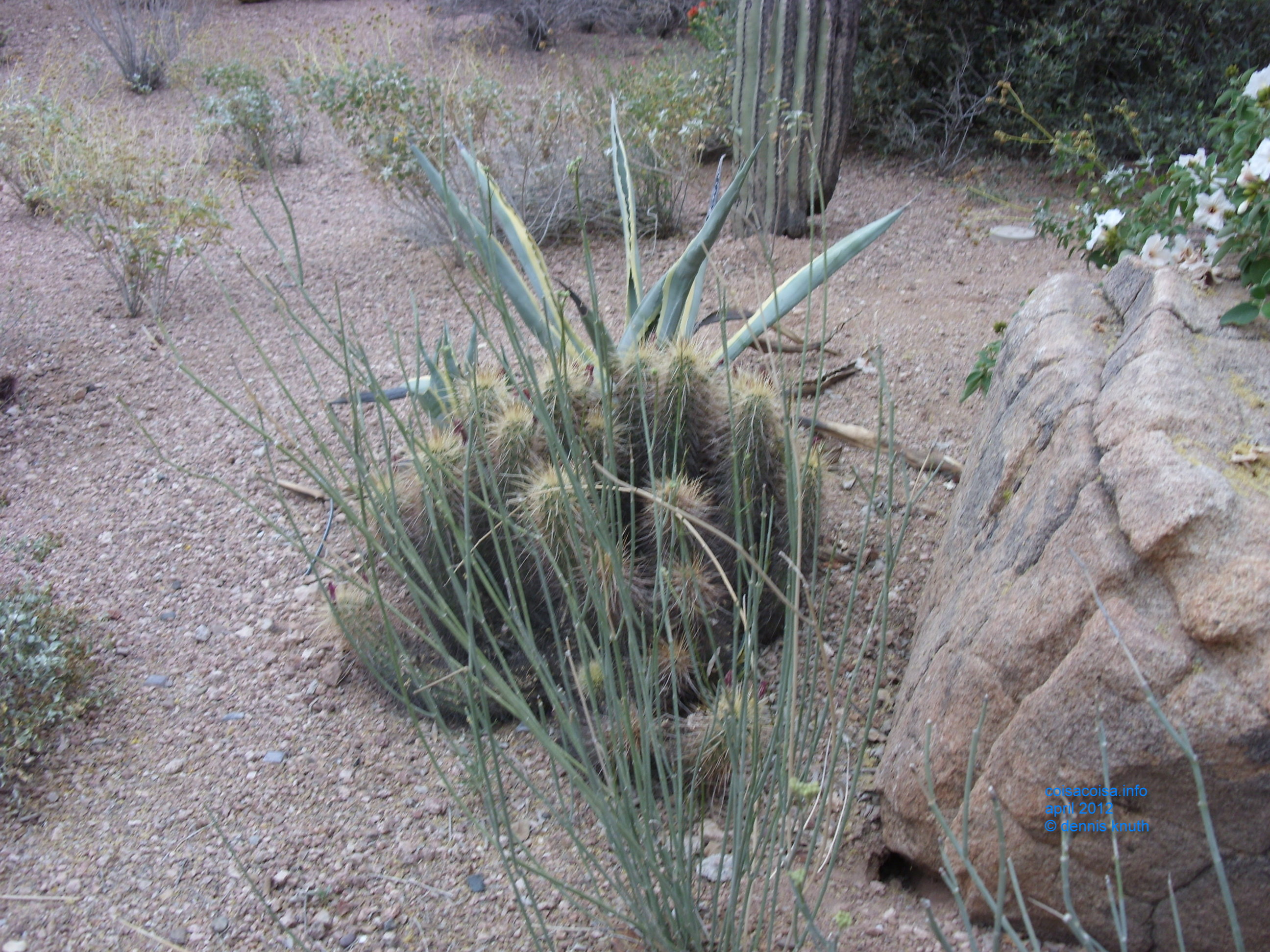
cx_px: 635
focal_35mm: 38
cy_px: 476
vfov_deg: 37.7
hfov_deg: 49.0
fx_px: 1394
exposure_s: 1/57
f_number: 2.8
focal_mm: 6.3
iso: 50
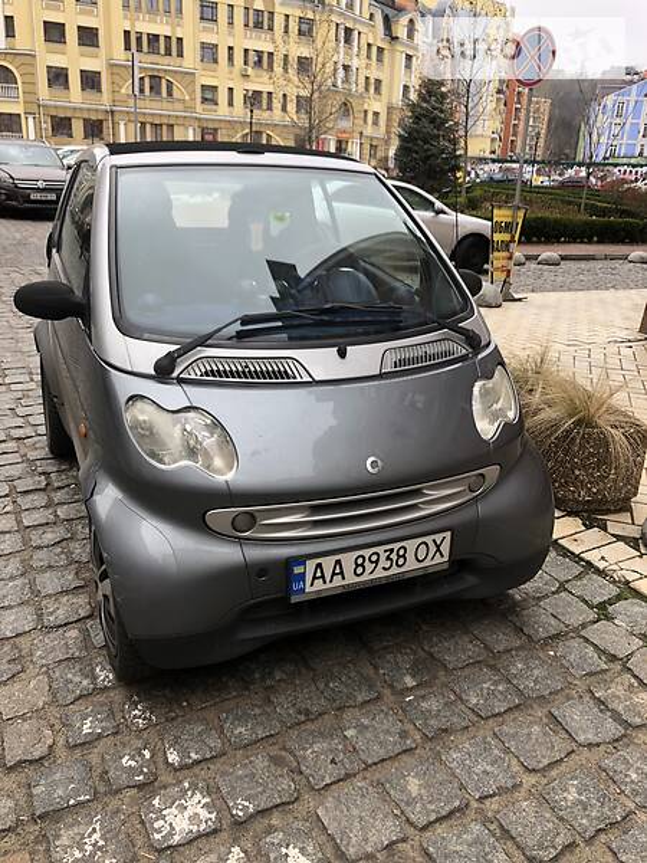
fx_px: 698
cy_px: 432
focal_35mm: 28
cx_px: 324
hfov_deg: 49.7
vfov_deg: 63.4
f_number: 1.8
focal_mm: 4
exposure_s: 1/160
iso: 20
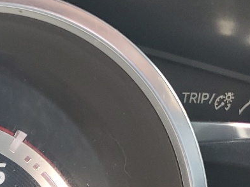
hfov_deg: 17.1
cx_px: -104
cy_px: 282
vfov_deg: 13.2
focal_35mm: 106
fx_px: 766
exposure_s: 1/60.2
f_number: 1.5
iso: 58
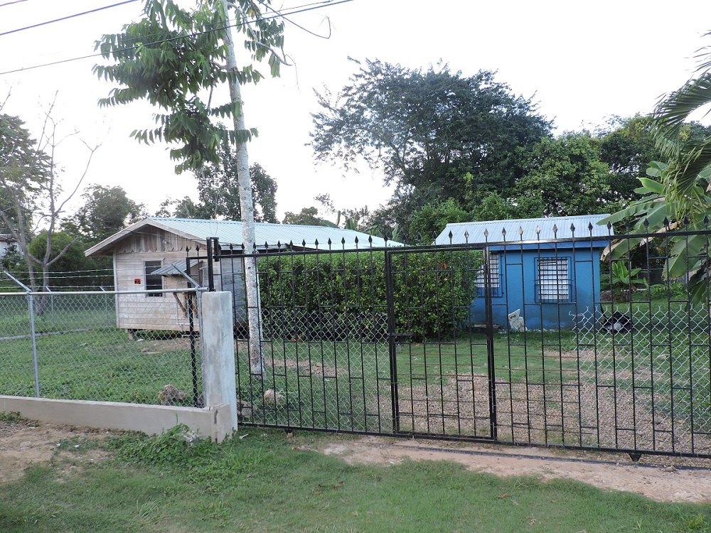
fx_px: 493
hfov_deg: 71.6
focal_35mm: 24
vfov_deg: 56.8
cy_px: 266
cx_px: 356
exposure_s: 1/60
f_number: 3
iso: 100
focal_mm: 4.3
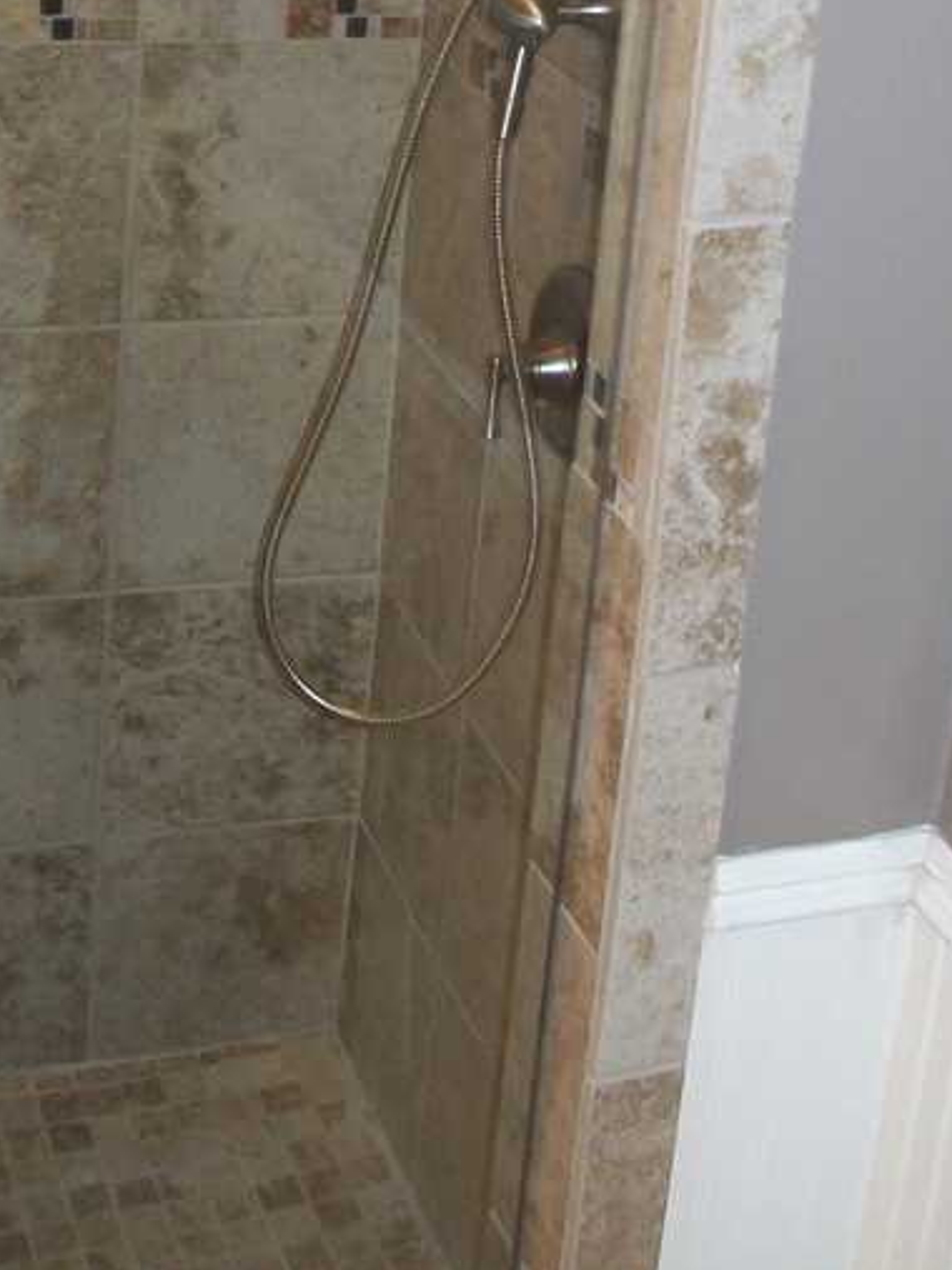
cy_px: 28
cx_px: 438
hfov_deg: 20.7
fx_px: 2605
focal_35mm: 71
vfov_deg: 26.1
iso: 160
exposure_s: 1/30
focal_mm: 6
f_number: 2.7
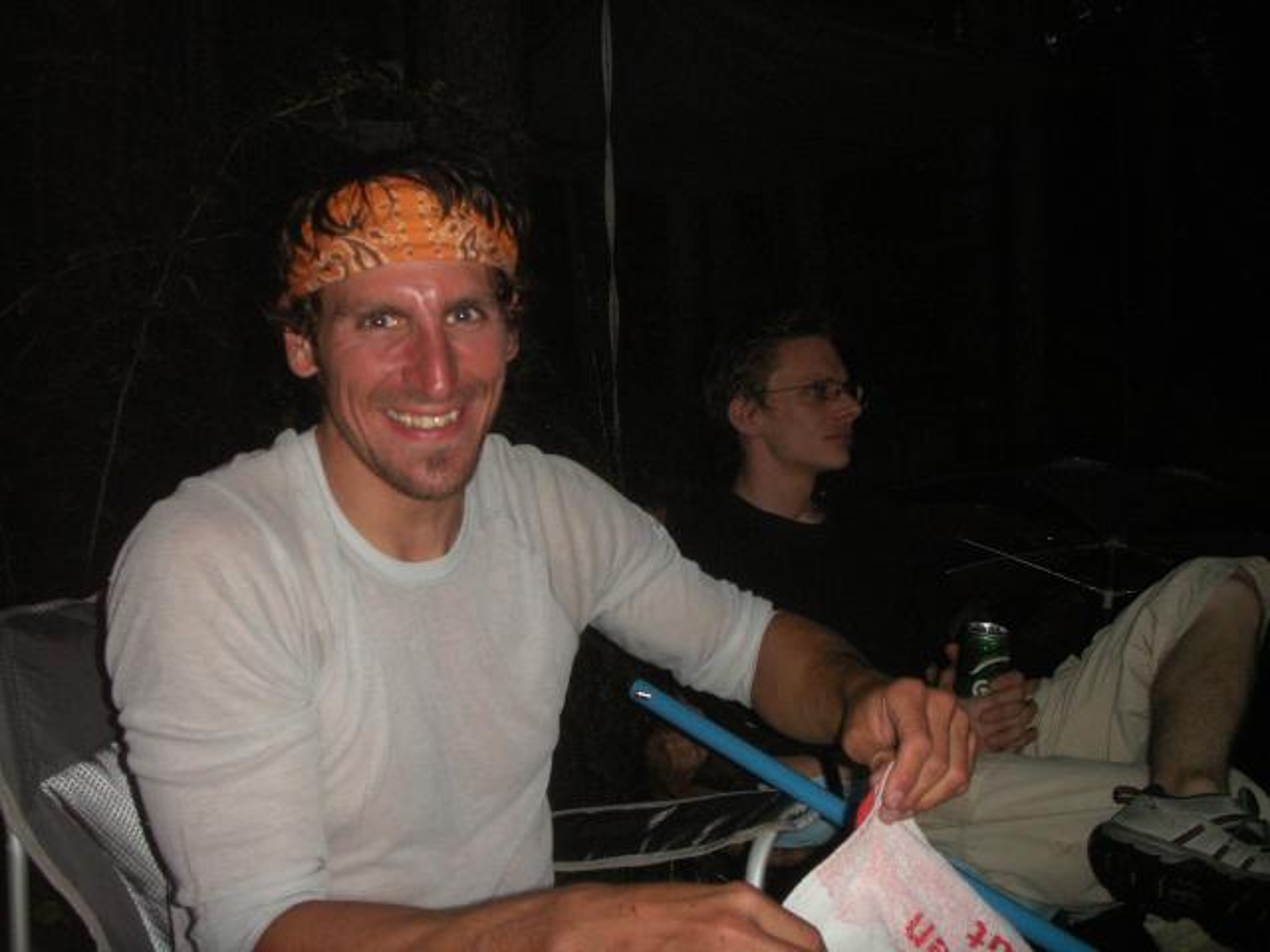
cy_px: 476
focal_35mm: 37
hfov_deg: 50.1
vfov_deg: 38.7
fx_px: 1357
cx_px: 635
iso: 160
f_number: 3.5
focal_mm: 7.7
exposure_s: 1/40
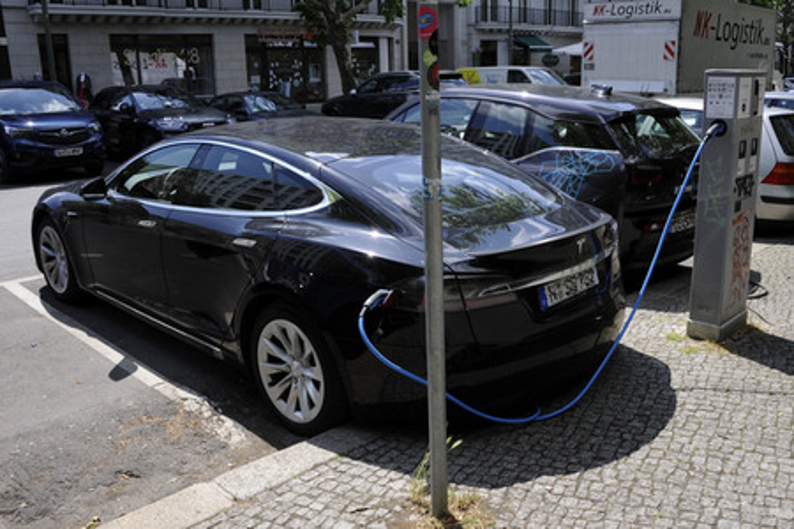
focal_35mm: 28
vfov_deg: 46.4
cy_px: 264
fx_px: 618
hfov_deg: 65.5
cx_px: 397
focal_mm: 28
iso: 320
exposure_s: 1/320
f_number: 9
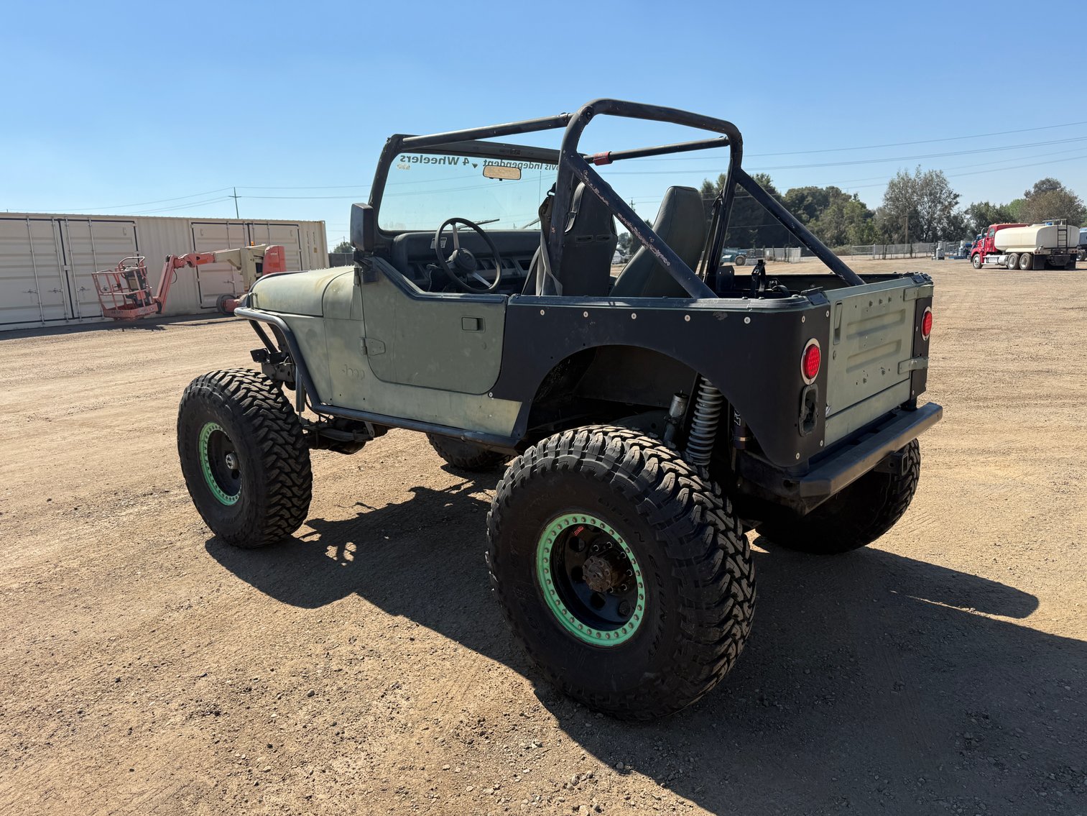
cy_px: 408
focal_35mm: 24
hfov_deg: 71.6
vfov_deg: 56.8
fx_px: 754
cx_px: 544
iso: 80
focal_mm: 6.76
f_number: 1.78
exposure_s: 1/4167
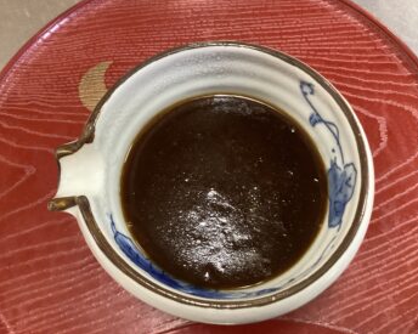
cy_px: 168
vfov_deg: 44.5
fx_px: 408
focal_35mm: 33
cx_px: 227
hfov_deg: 54.2
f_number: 2.4
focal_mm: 3.3
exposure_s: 1/30
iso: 400
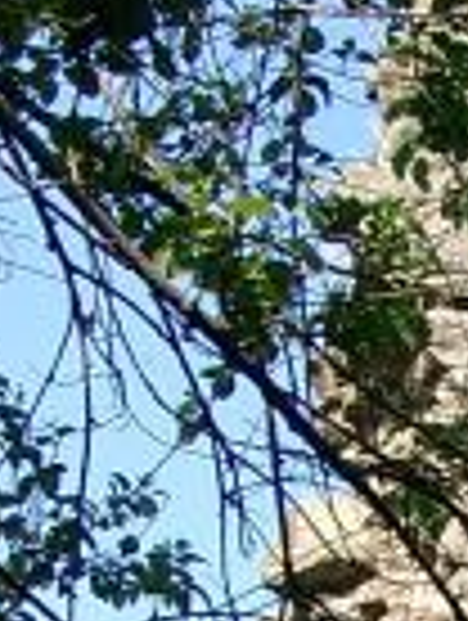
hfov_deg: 7.3
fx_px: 3540
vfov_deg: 9.6
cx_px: 882
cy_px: 1044
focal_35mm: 197
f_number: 4
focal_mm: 7.13
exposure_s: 1/325
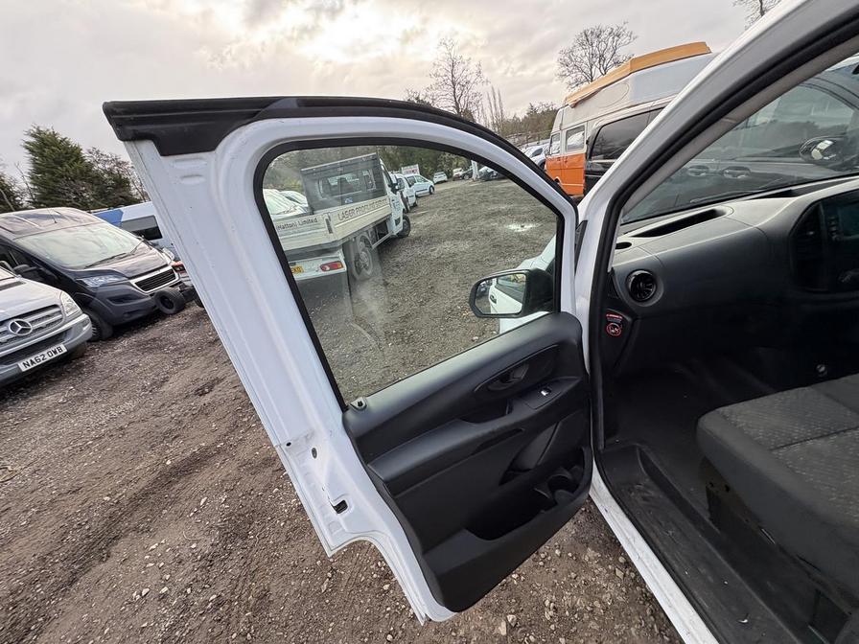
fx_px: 347
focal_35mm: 14
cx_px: 430
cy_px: 322
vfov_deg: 85.7
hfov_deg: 102.1
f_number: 2.2
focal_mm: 2.22
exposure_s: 1/267
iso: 64
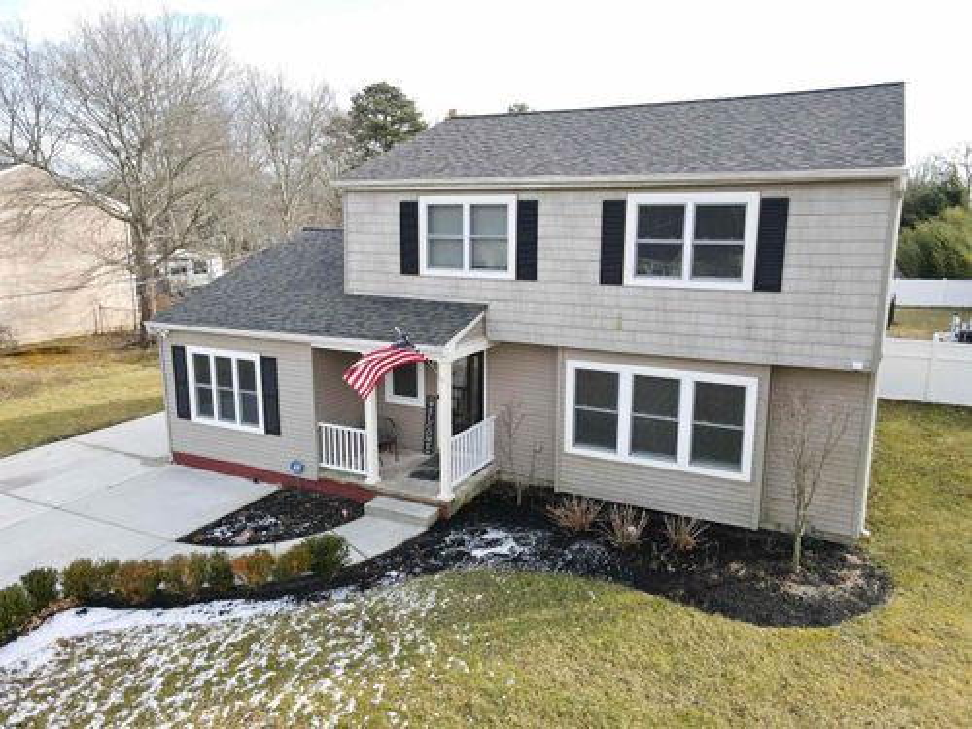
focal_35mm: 24
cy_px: 364
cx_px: 486
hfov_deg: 71.6
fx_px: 674
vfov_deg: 56.8
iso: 110
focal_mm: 4.5
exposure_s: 1/160
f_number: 2.8
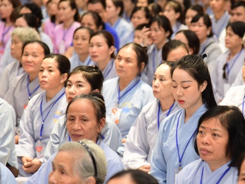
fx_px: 1458
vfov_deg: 7.2
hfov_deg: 9.6
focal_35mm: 206
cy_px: 95
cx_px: 168
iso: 800
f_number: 4
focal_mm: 120
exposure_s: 1/50
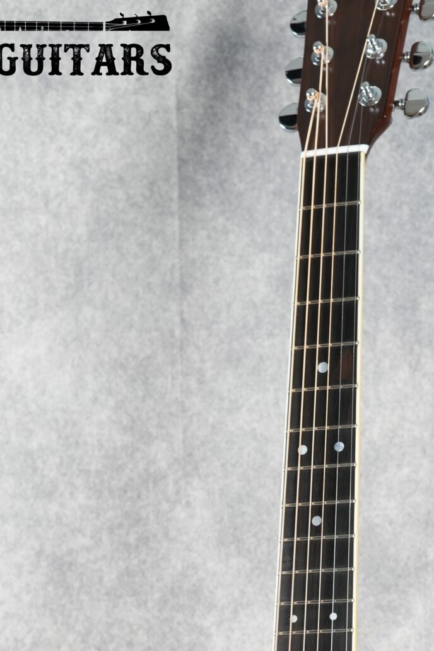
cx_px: 286
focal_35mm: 124
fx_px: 2242
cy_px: 742
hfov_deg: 11.0
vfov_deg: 16.0
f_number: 6.3
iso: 320
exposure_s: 1/1.6
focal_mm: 50
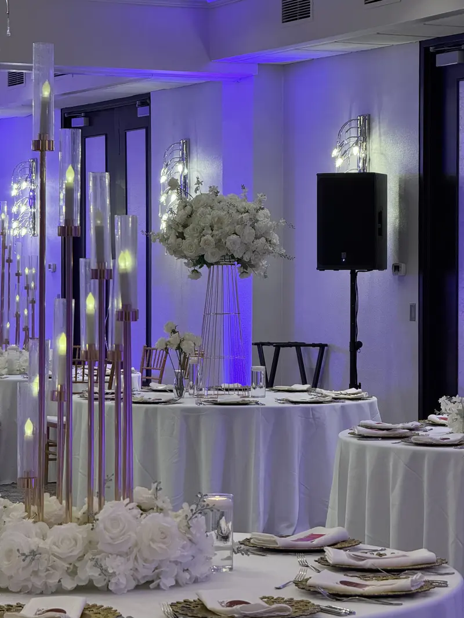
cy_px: 309
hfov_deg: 12.3
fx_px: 2145
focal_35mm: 120
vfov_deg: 16.4
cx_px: 232
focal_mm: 15.66
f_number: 2.8
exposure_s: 1/60
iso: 400
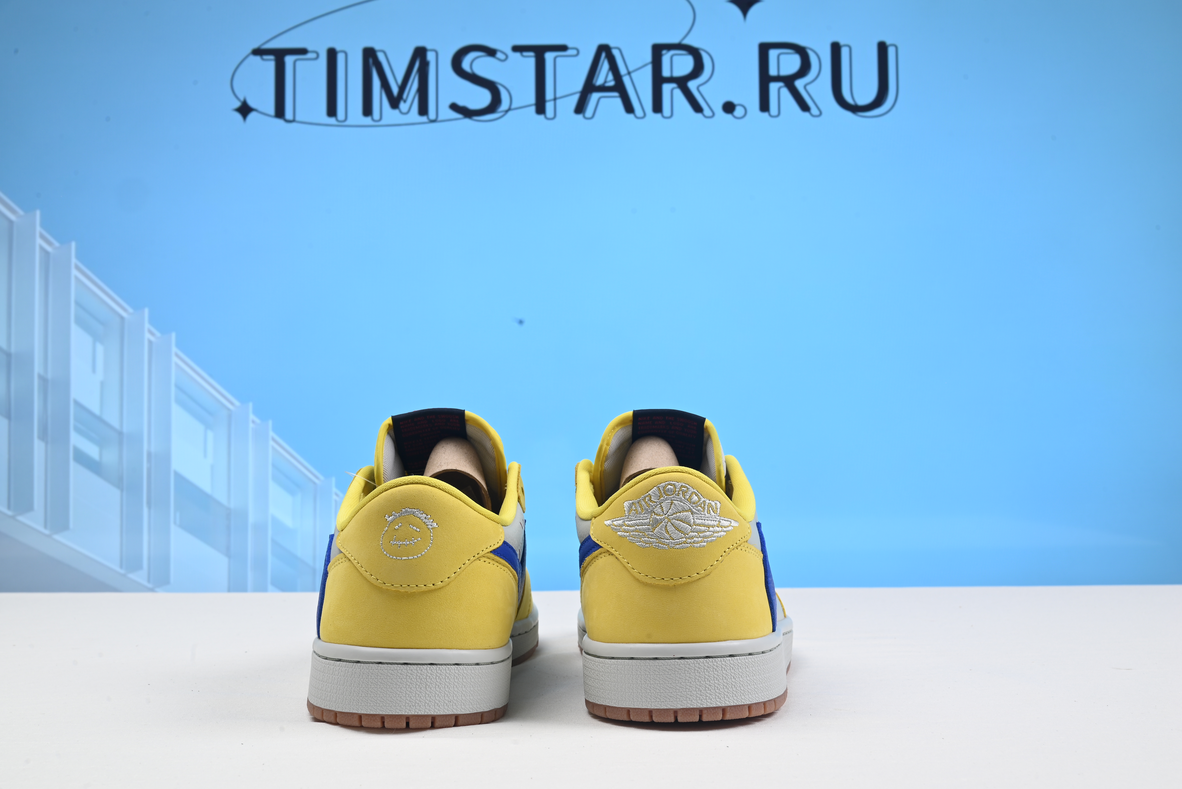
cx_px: 591
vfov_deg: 33.4
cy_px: 394
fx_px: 1314
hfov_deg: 48.4
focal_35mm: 40
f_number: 16
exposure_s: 1/2.5
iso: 100
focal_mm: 40
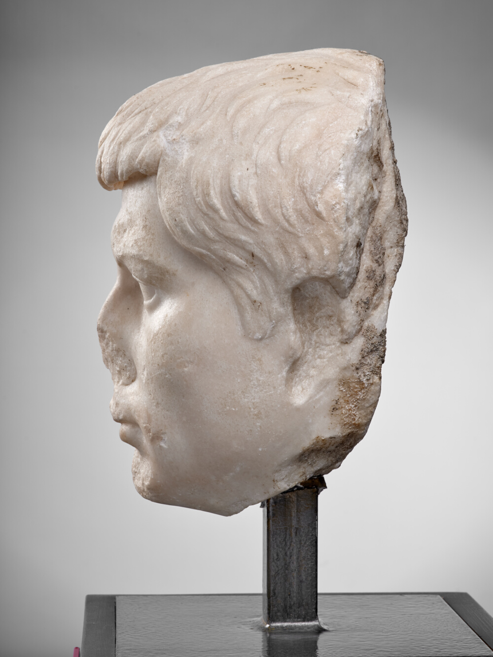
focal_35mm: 63
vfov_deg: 30.7
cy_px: 328
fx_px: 1196
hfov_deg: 23.3
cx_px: 246
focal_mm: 80
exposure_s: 1/125
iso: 200
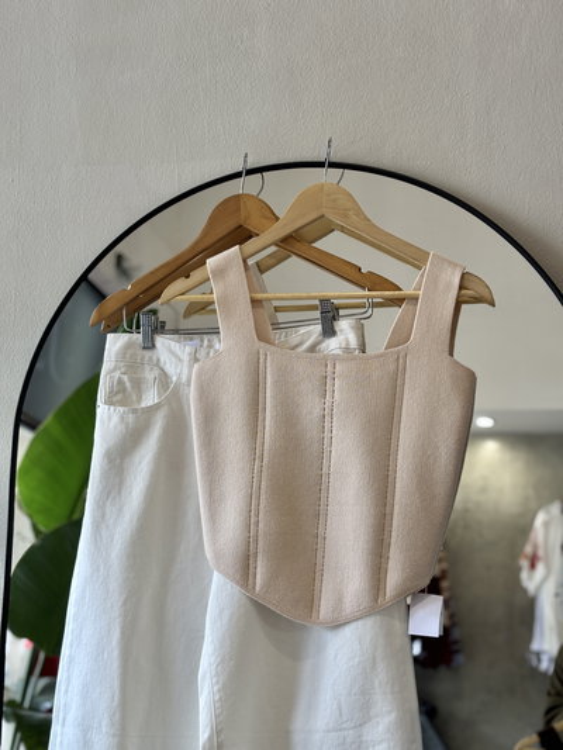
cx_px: 282
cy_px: 375
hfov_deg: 28.0
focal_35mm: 52
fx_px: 1127
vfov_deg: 36.8
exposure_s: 1/100
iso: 40
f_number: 1.6
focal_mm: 5.96
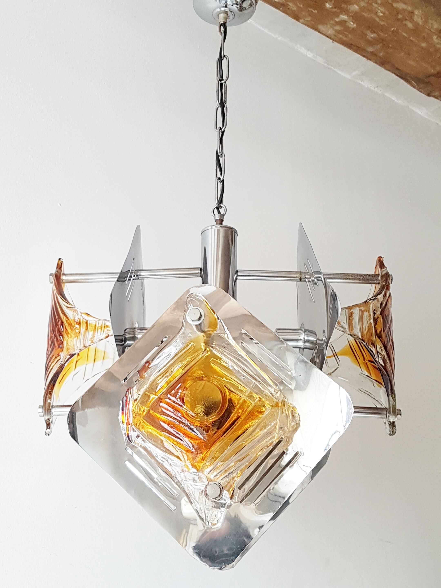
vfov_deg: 67.3
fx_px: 442
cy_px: 294
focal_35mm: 26
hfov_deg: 53.1
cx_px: 220
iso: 100
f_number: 1.7
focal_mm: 4.2
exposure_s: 1/100
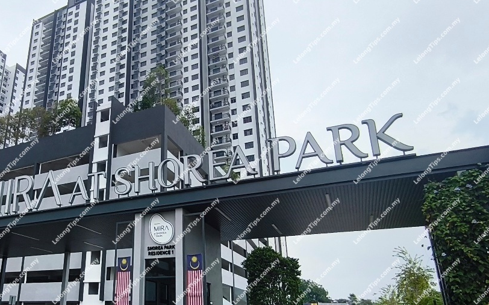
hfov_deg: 74.5
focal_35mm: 23
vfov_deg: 53.0
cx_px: 158
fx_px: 306
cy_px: 155
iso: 50
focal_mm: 1.65
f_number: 2.2
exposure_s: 1/1783
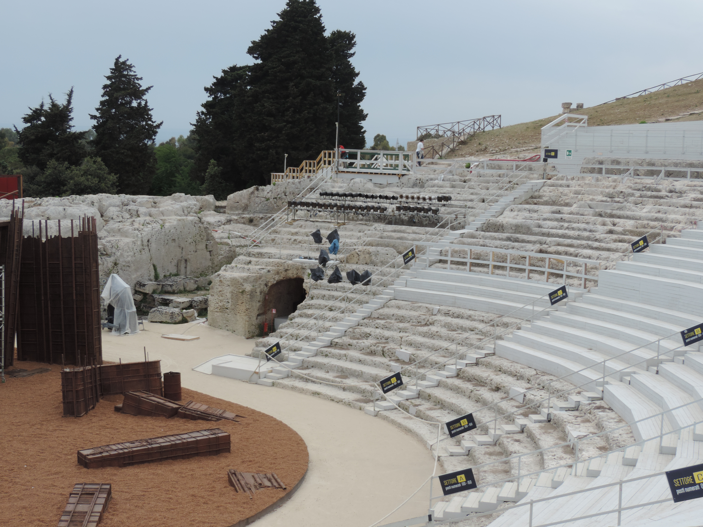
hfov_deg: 34.9
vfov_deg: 26.6
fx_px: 1117
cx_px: 352
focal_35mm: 55
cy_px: 264
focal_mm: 9.8
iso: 80
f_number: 3.7
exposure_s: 1/800
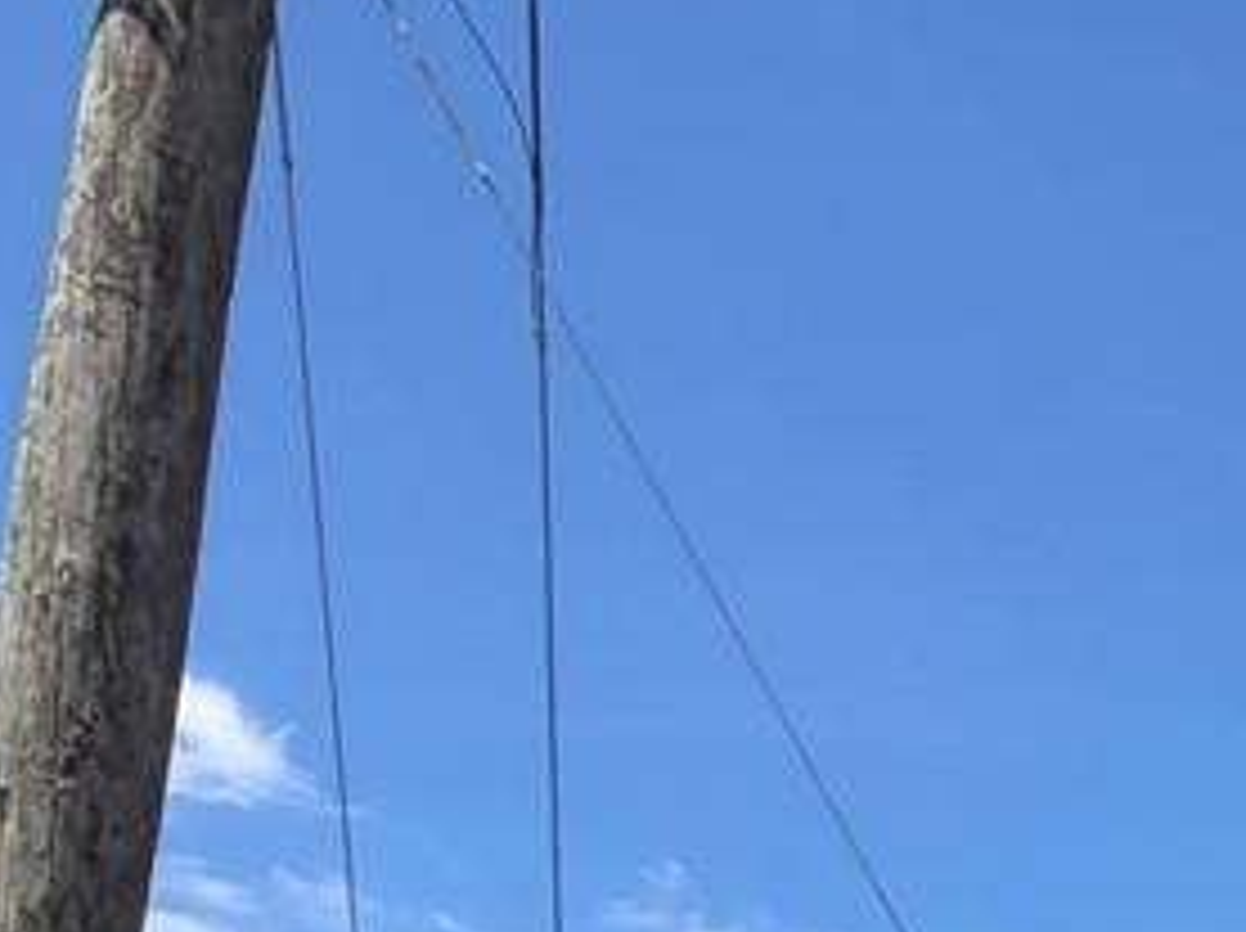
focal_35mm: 81
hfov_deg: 13.9
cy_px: 1567
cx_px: 3194
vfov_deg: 16.0
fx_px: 2912
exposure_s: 1/770
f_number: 2.2
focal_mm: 2.22
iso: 25
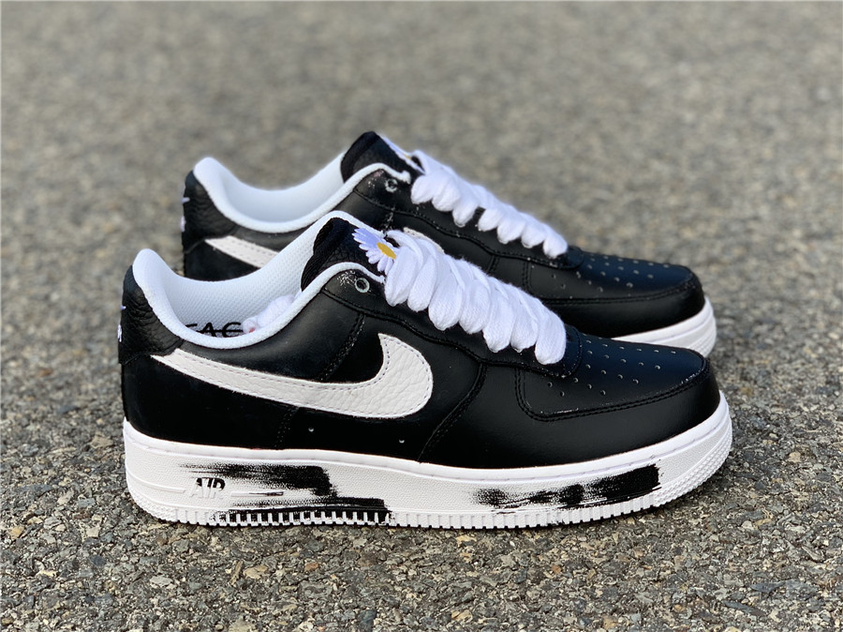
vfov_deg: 28.0
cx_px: 422
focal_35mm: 52
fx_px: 1266
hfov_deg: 36.8
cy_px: 316
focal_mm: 6
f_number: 2.4
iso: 20
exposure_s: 1/122
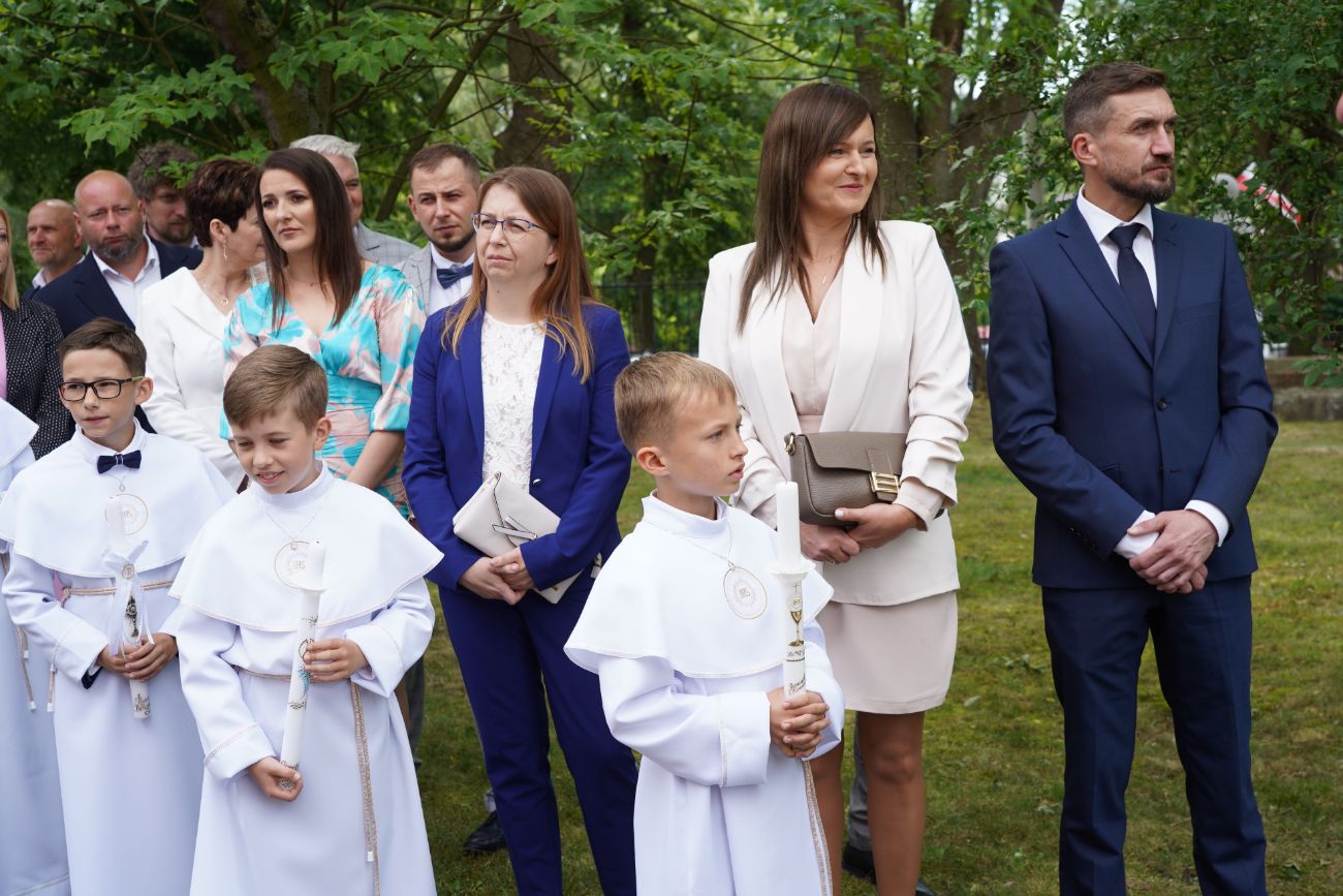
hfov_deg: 42.7
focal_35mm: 46
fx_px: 1716
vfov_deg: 29.3
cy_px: 448
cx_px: 672
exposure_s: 1/100
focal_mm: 46
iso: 100
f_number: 6.3
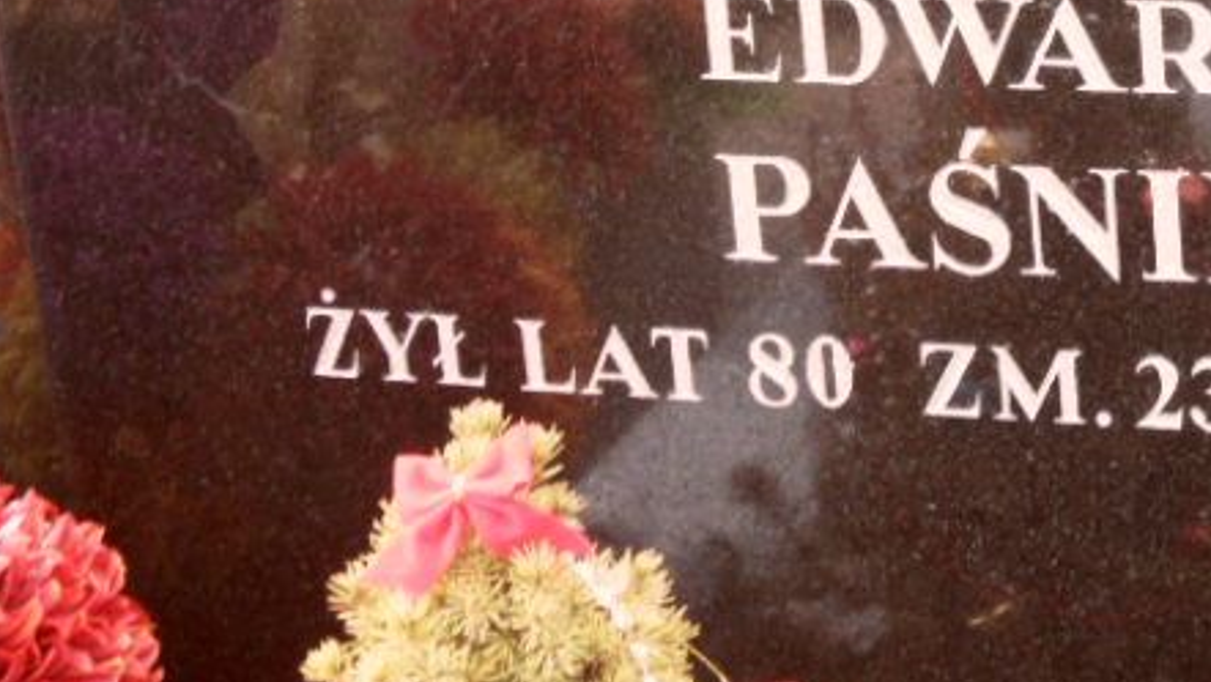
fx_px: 3244
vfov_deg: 11.8
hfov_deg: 20.6
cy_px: -131
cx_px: 1170
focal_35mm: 101
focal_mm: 6.5
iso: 120
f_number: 3.6
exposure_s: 1/45
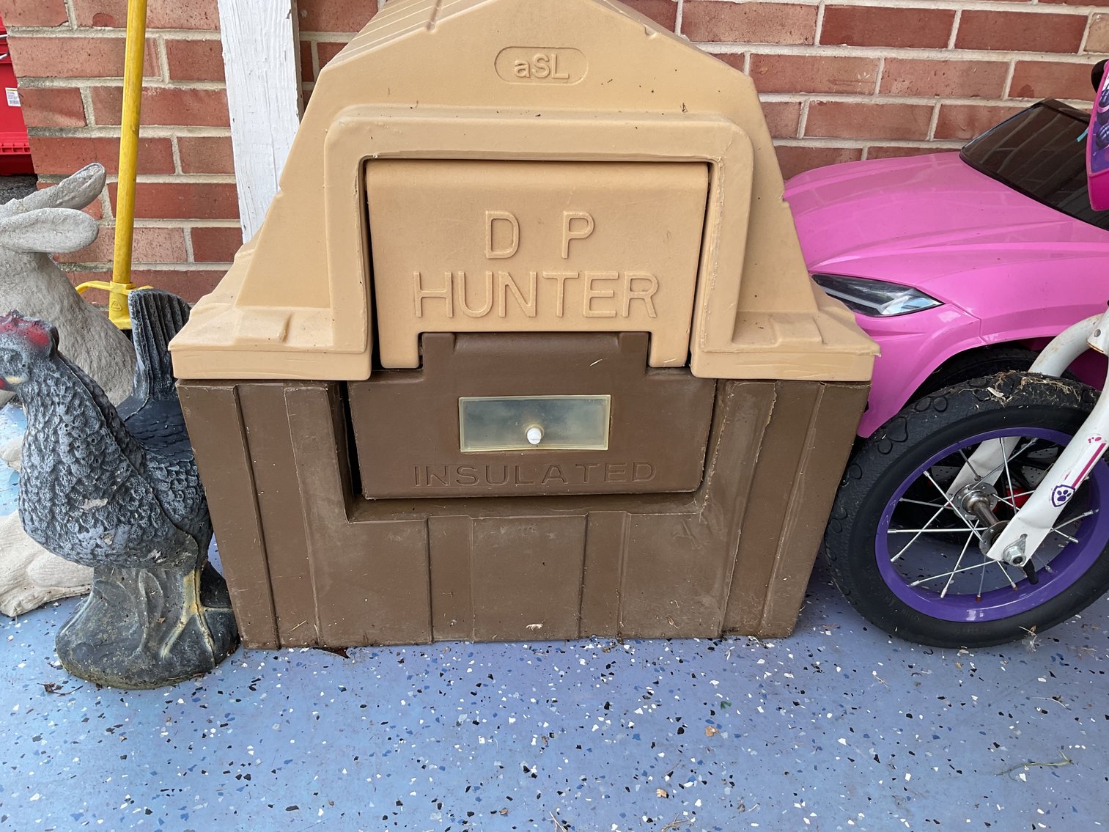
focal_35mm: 29
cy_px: 416
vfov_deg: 48.2
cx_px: 554
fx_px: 929
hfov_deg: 61.7
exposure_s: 1/134
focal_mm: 3
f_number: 1.8
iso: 16
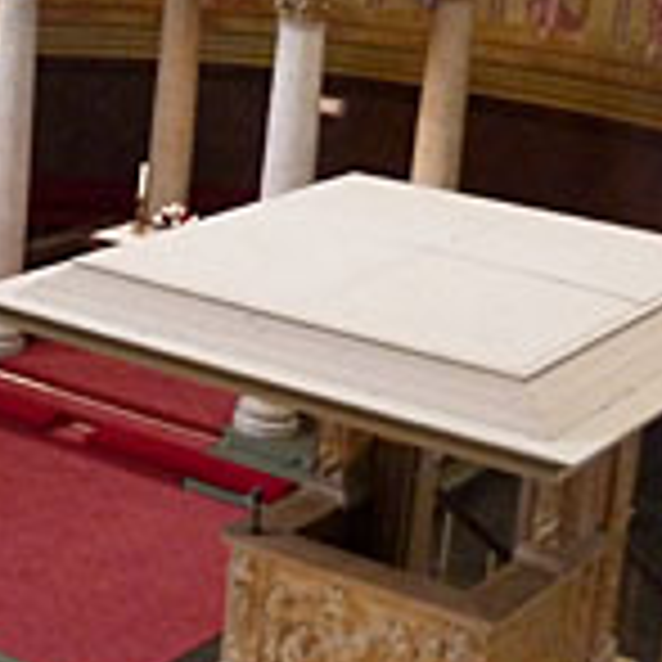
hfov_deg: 17.8
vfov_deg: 19.1
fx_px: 1947
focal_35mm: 90
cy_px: 122
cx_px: -252
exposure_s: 1/15
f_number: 3.3
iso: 400
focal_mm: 4.1
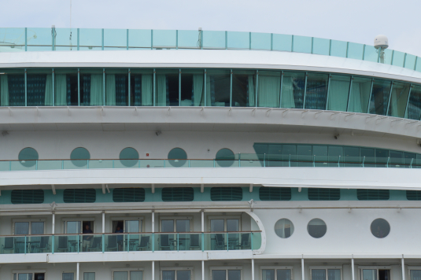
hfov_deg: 13.9
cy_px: 87
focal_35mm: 148
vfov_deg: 9.3
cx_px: 219
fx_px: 1730
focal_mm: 66
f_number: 8
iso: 100
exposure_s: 1/250
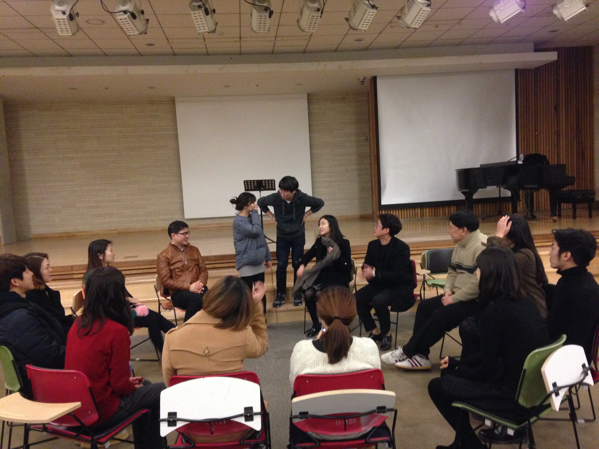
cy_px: 224
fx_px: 571
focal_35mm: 33
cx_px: 300
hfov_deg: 55.4
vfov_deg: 42.9
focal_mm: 4.12
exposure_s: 1/15
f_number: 2.4
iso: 400
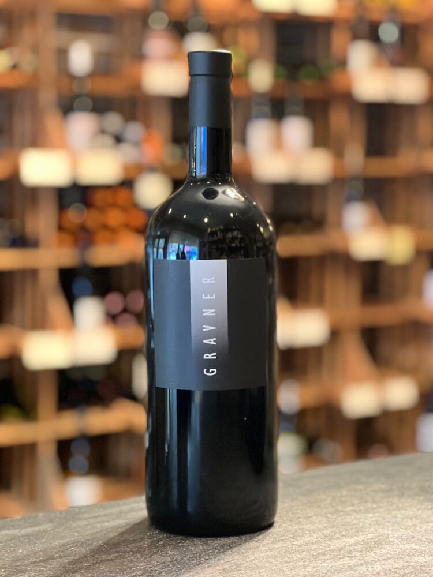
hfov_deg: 19.1
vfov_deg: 25.3
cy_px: 288
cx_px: 216
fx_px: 1284
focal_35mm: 77
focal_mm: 9
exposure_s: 1/15
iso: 640
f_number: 2.8
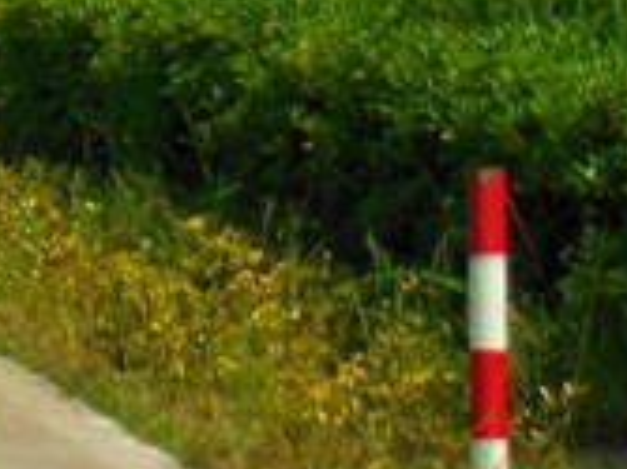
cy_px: -645
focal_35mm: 586
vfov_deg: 2.5
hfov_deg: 3.3
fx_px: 10607
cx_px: -1044
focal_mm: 19.1
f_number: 5.7
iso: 125
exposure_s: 1/800
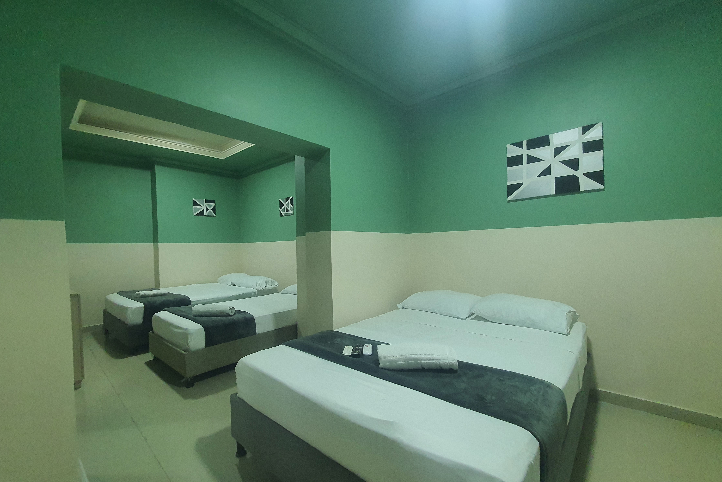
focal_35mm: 14
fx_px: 281
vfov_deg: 81.1
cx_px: 367
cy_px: 260
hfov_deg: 104.2
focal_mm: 1.8
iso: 400
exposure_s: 1/60
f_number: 2.2
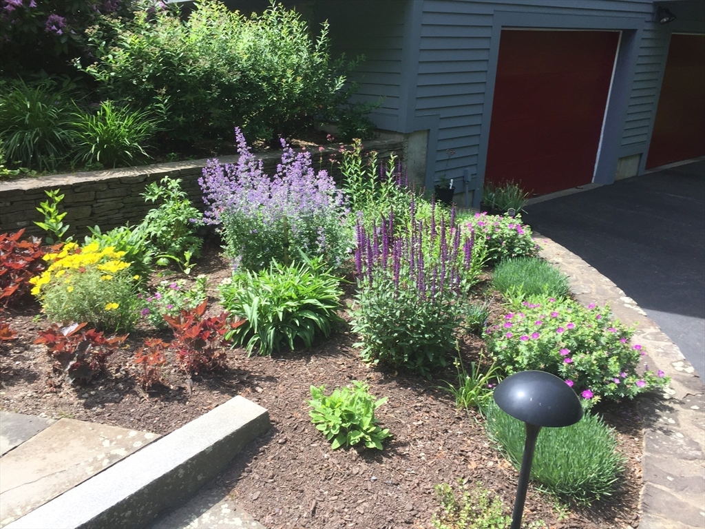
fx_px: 591
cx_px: 352
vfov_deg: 48.2
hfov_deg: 61.7
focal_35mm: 29
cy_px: 264
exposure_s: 1/590
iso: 32
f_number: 2.2
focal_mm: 4.15
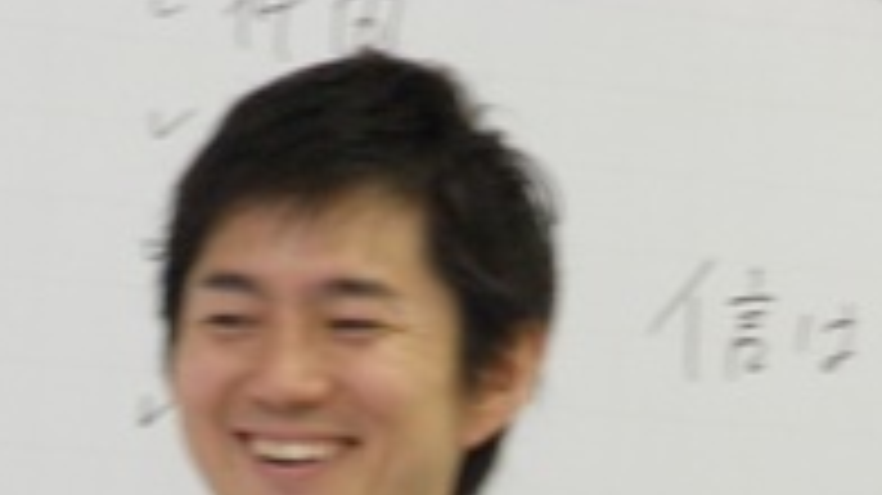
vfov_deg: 3.1
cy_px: 657
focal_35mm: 396
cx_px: 45
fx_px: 9256
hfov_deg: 5.4
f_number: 5.1
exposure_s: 1/25
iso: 200
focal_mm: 28.1
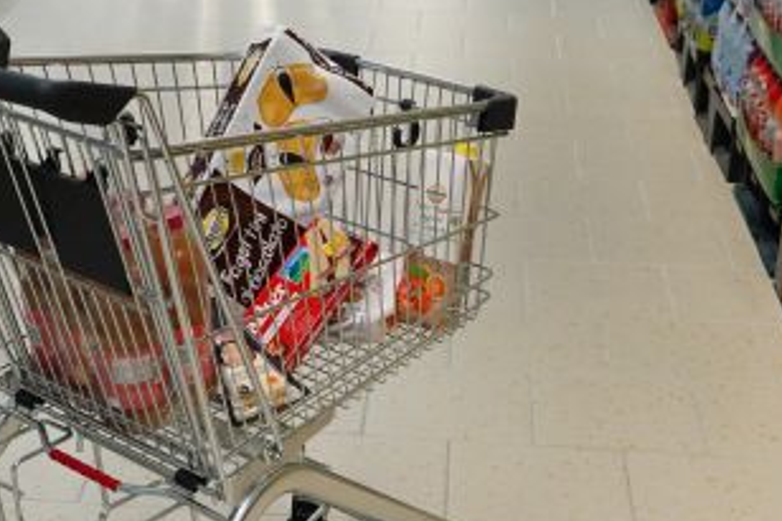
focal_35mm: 78
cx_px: 244
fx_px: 1693
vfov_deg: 17.4
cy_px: 370
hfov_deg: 25.8
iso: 4000
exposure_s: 1/250
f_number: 9
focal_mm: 30
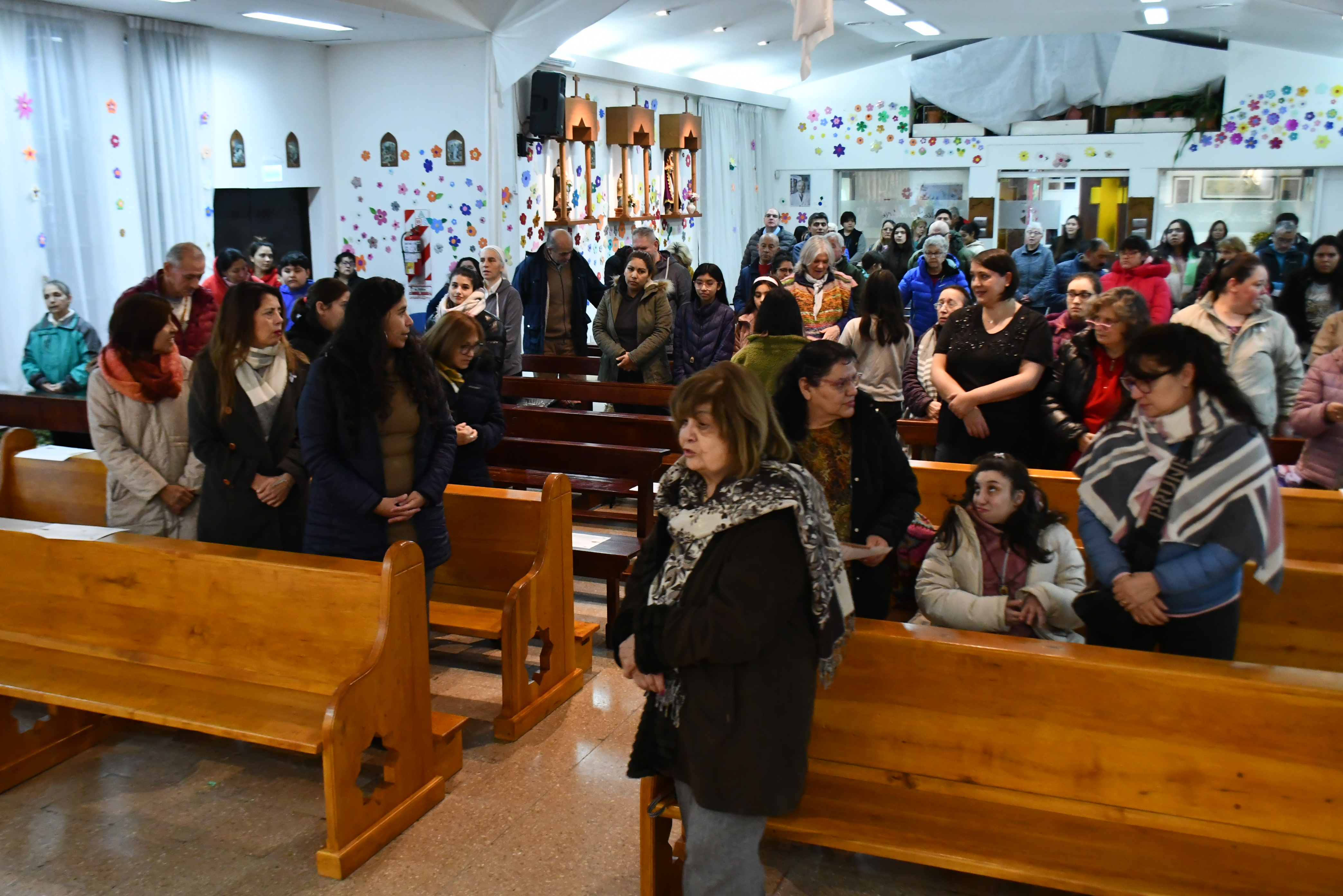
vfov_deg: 38.9
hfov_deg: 55.8
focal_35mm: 34
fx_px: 1268
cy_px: 448
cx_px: 672
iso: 3200
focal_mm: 23
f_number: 5.6
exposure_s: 1/40
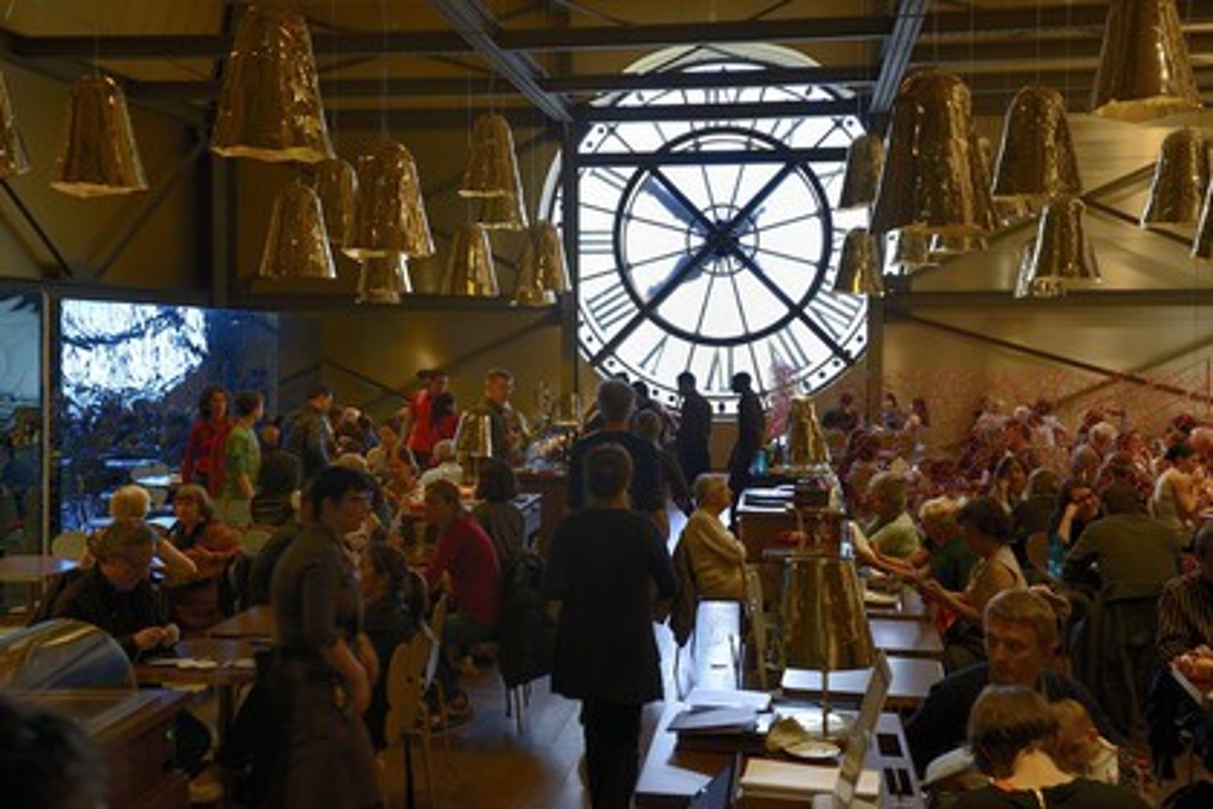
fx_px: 1280
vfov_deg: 35.1
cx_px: 606
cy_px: 404
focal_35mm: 38
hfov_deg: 50.7
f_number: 6.3
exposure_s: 1/40
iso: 800
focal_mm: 38
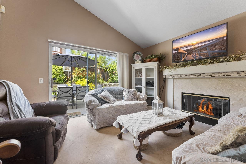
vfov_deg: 81.2
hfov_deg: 104.3
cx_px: 123
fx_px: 96
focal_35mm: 14
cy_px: 82
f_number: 8
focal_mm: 14
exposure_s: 1/2.5
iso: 100
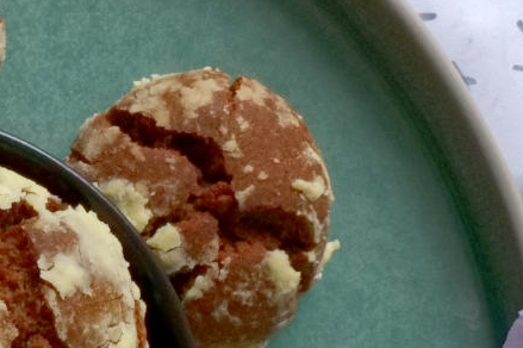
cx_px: -130
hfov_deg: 10.3
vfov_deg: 6.9
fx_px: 2860
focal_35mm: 197
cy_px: 481
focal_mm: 45
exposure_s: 1/60
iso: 6400
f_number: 22
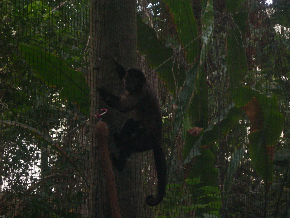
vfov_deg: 13.0
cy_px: 109
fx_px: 955
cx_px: 145
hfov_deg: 17.3
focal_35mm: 114
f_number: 4.9
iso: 200
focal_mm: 23.4
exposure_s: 1/60.1
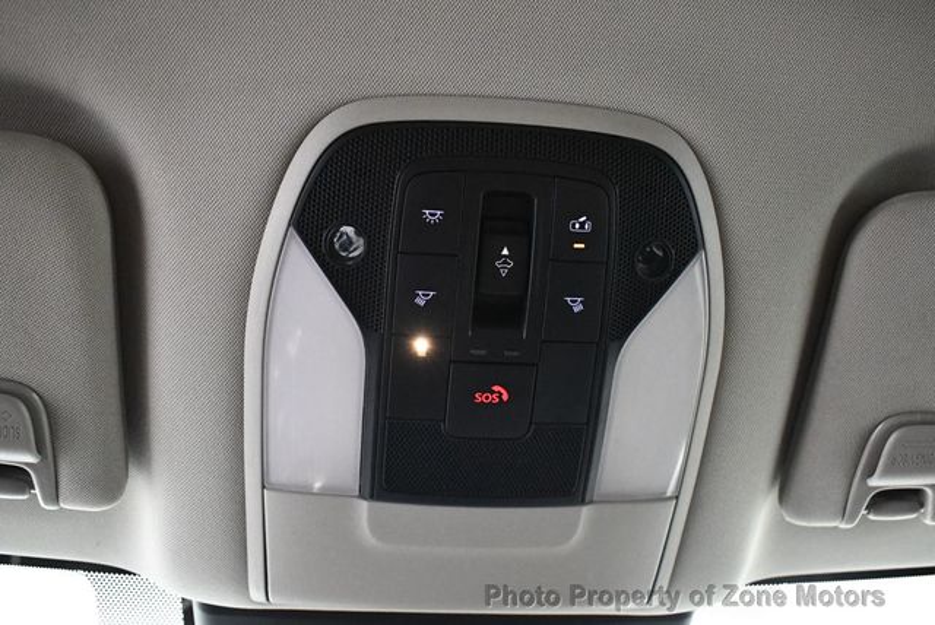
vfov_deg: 36.9
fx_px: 936
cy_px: 312
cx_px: 468
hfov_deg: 53.1
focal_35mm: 36
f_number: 3.5
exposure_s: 1/60
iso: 5000
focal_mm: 18
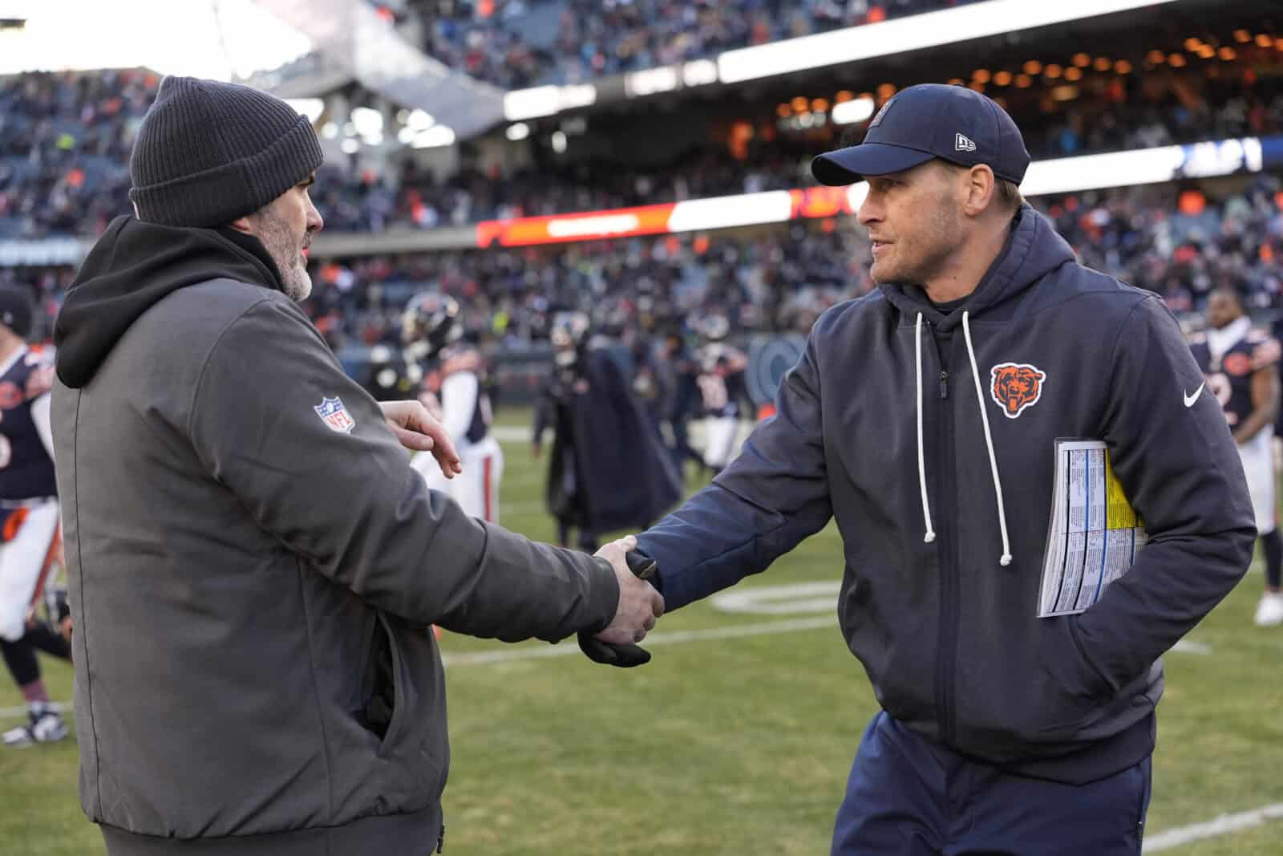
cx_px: 642
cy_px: 428
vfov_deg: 27.0
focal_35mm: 50
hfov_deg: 39.6
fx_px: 1782
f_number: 2.8
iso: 1600
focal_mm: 50
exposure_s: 1/2500
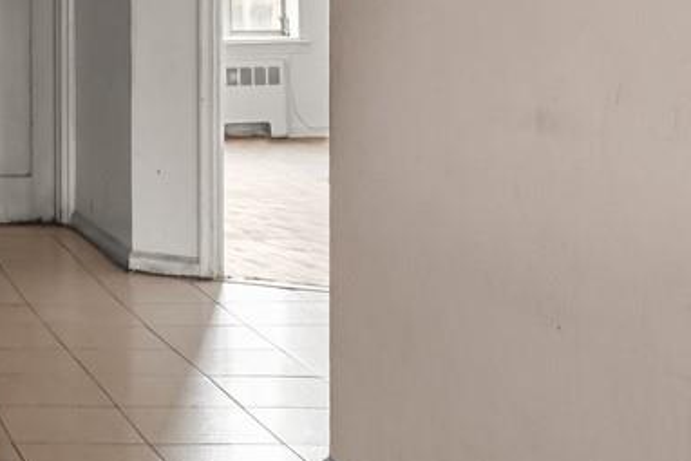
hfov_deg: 23.3
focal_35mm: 75
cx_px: -250
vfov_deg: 17.8
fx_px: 1440
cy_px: 1
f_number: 9
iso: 2000
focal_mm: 14
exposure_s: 1
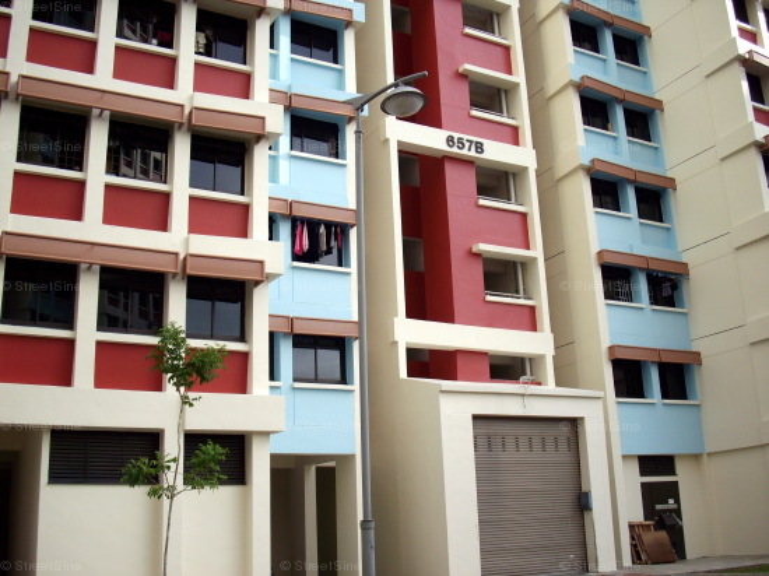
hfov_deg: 50.2
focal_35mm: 37
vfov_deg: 38.6
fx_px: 822
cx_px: 384
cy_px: 288
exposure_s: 1/400
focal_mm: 6.2
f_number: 2.8
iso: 80
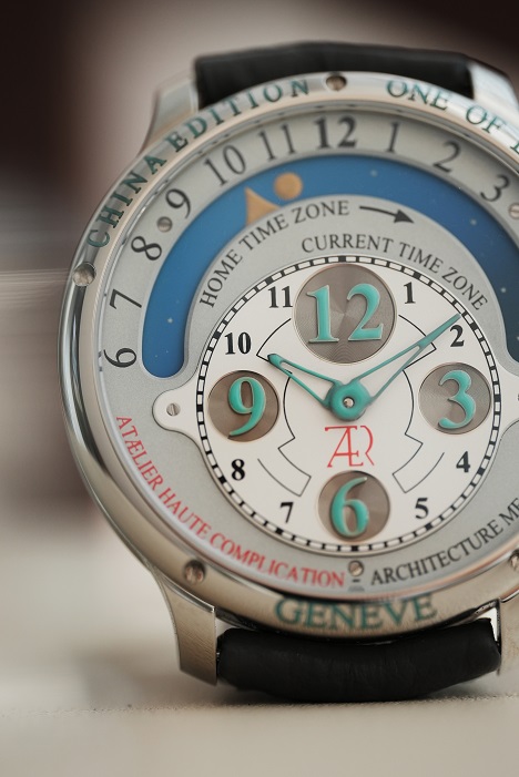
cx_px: 260
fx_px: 2268
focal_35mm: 105
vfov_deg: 19.4
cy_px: 388
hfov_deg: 13.1
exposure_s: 1/250
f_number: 2.8
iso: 640
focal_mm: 105
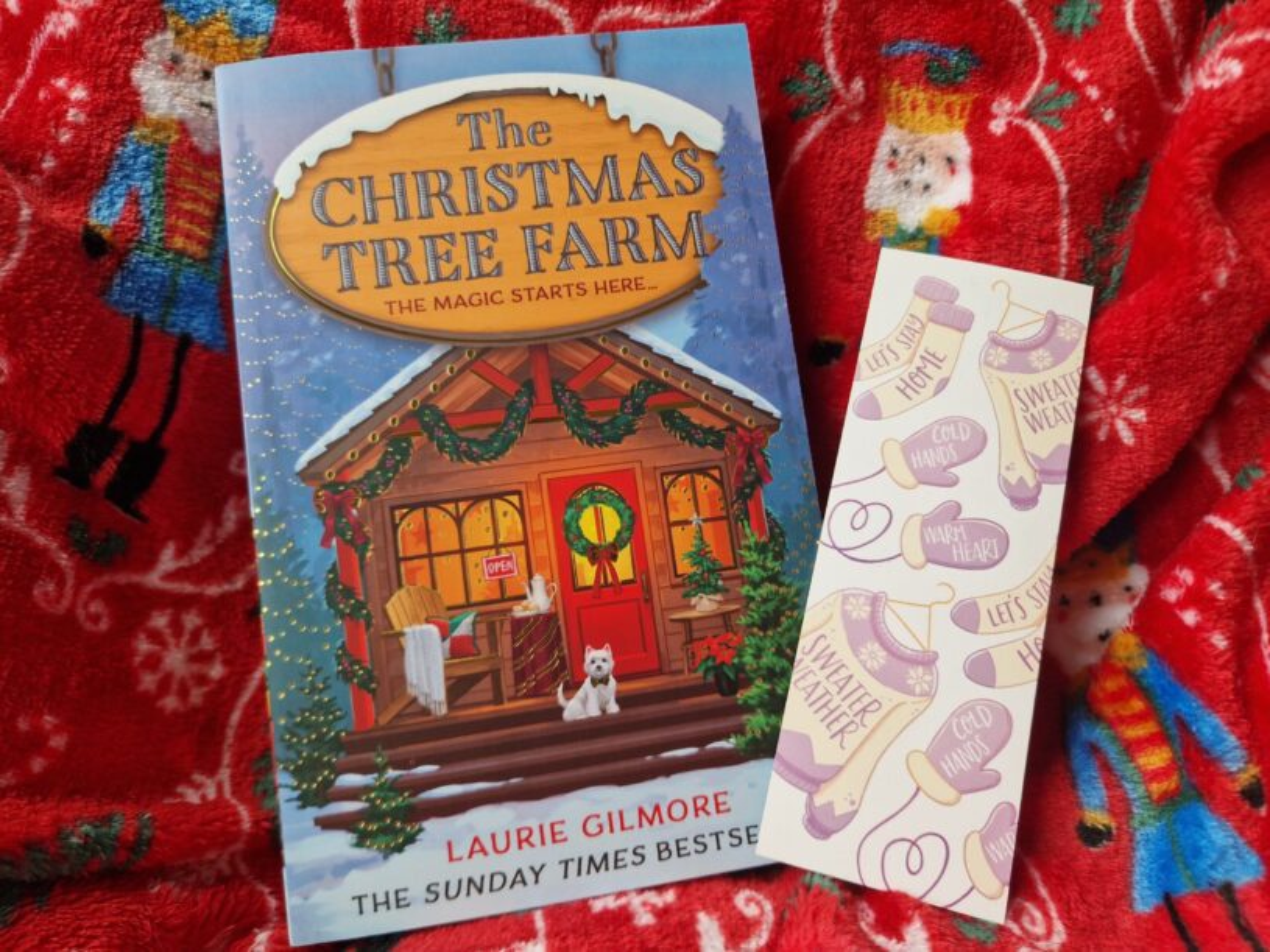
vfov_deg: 58.9
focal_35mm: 23
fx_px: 844
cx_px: 635
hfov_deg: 73.9
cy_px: 476
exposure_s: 1/195
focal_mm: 5.4
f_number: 1.8
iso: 50
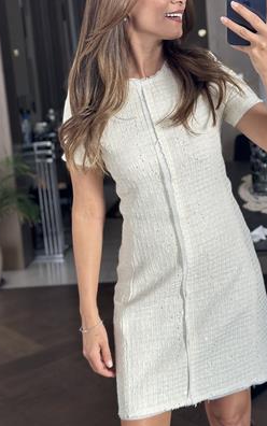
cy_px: 168
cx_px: 187
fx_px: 756
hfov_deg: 19.9
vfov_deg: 31.4
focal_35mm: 65
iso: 80
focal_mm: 6.86
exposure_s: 1/120
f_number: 1.78
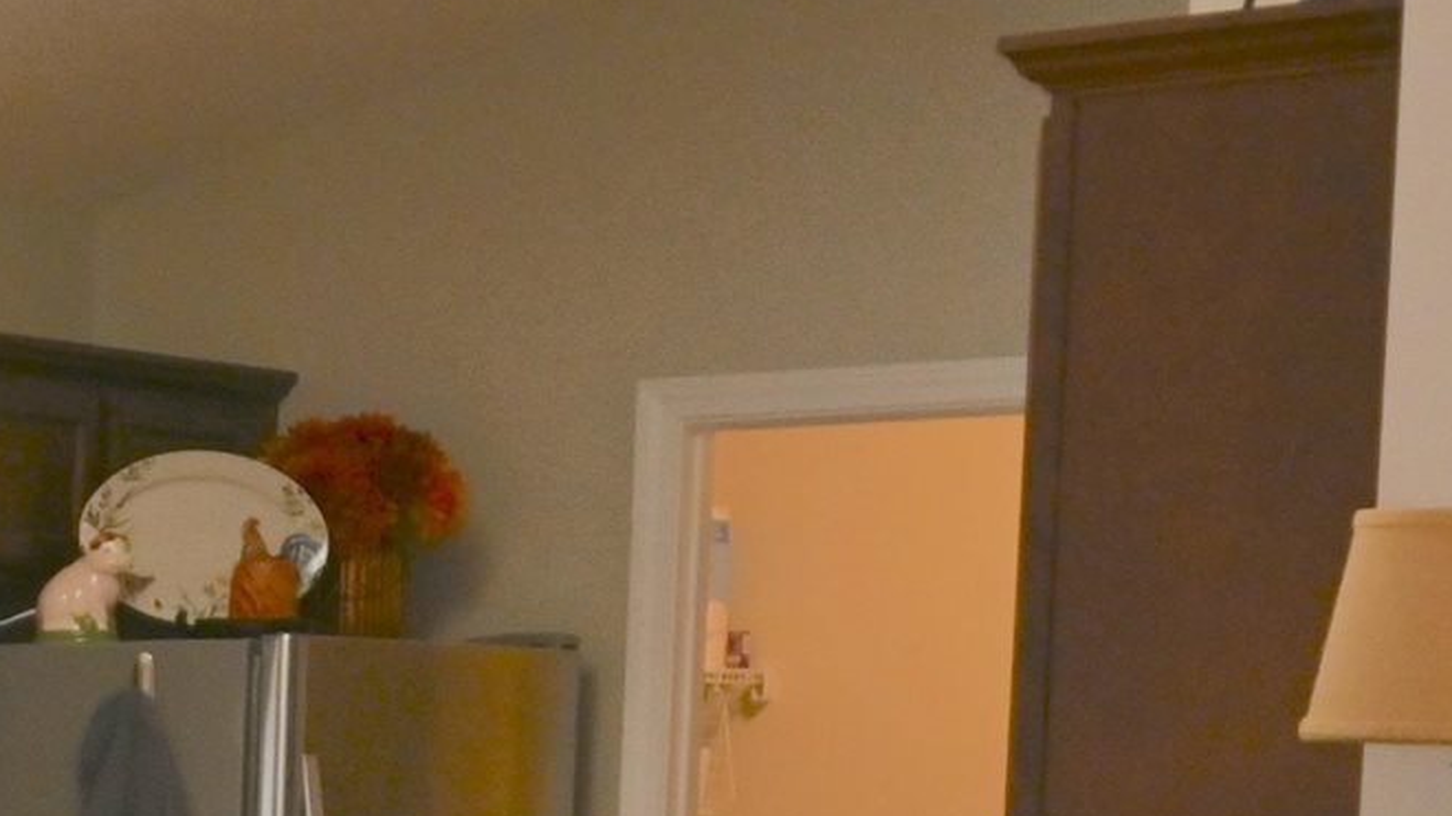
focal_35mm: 117
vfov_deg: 9.9
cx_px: -1415
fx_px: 4504
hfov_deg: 15.0
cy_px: 1337
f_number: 4
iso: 500
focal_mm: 16
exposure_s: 1/125
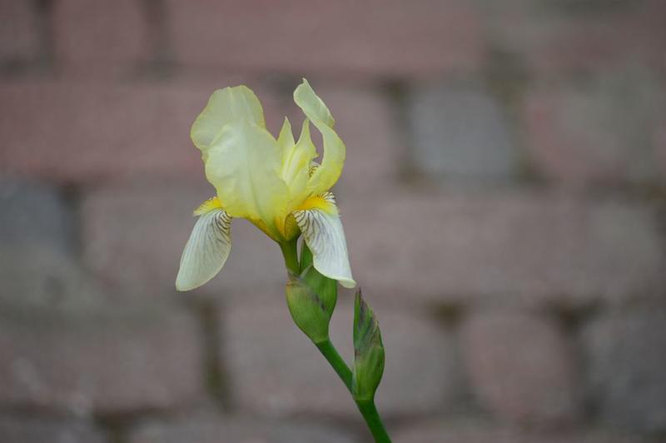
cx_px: 333
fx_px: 5268
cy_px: 222
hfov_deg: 7.2
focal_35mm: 285
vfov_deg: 4.8
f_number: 5.6
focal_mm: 190
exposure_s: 1/160
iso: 100
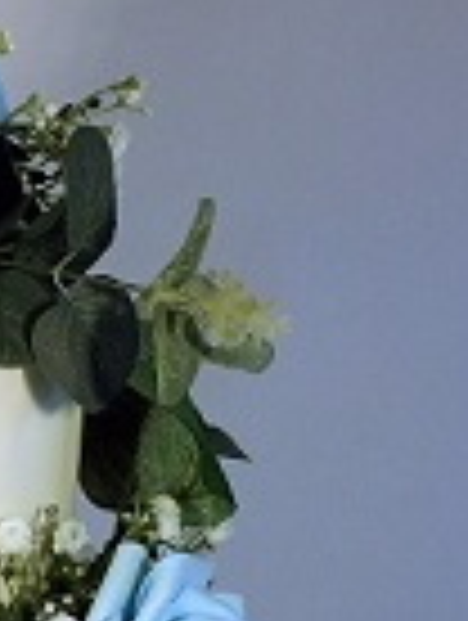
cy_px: 666
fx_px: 1761
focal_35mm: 98
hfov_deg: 14.4
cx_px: -166
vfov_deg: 19.3
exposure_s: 1/100
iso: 64
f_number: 2.2
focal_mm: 4.15
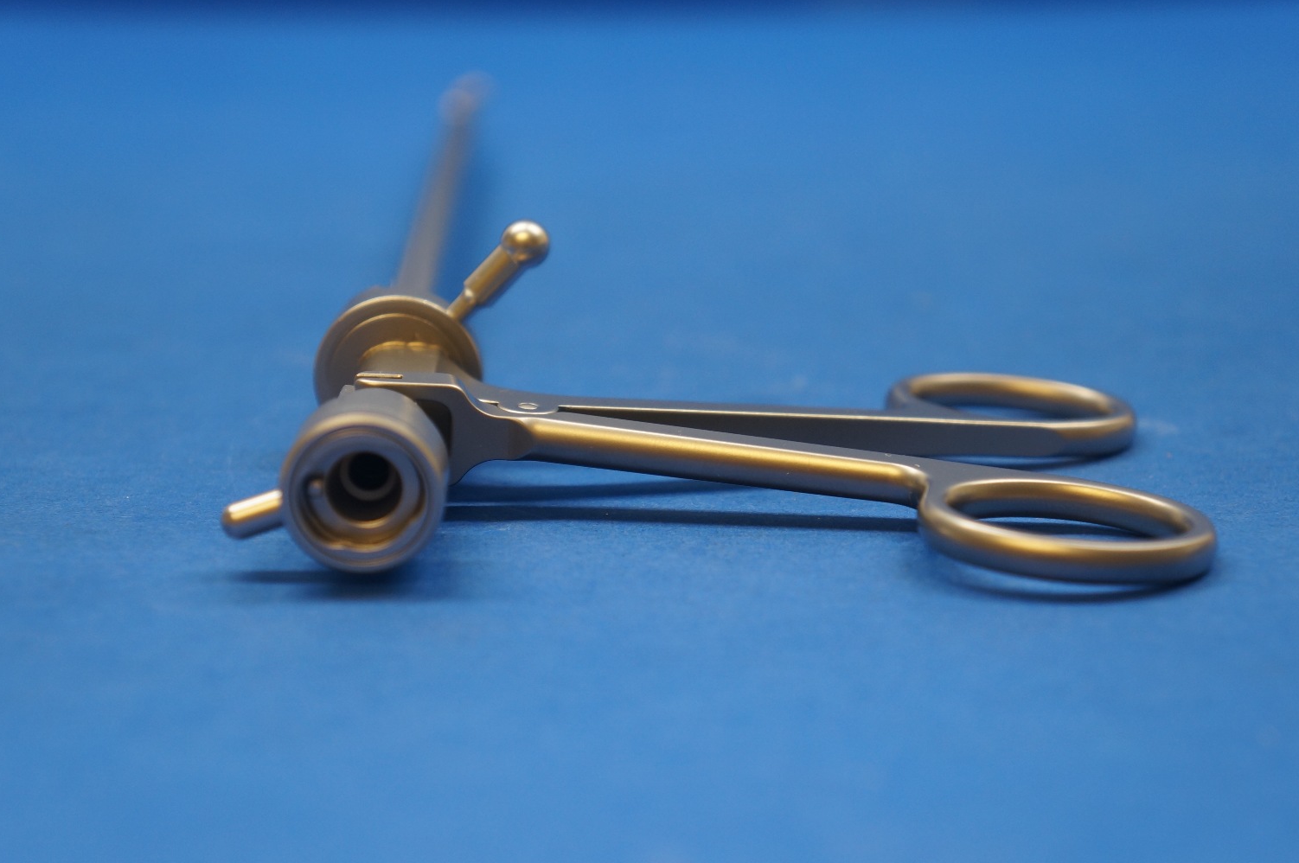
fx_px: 2362
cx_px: 669
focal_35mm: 66
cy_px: 451
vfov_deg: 20.7
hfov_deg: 30.7
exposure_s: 1/80
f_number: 4.5
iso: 400
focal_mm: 41
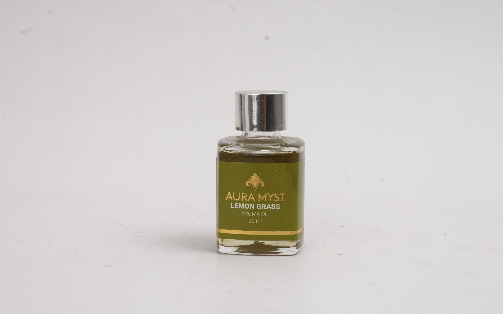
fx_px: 1261
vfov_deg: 14.2
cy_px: 150
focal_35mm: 92
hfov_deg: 22.6
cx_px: 252
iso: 1600
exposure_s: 1/90
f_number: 13
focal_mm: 60
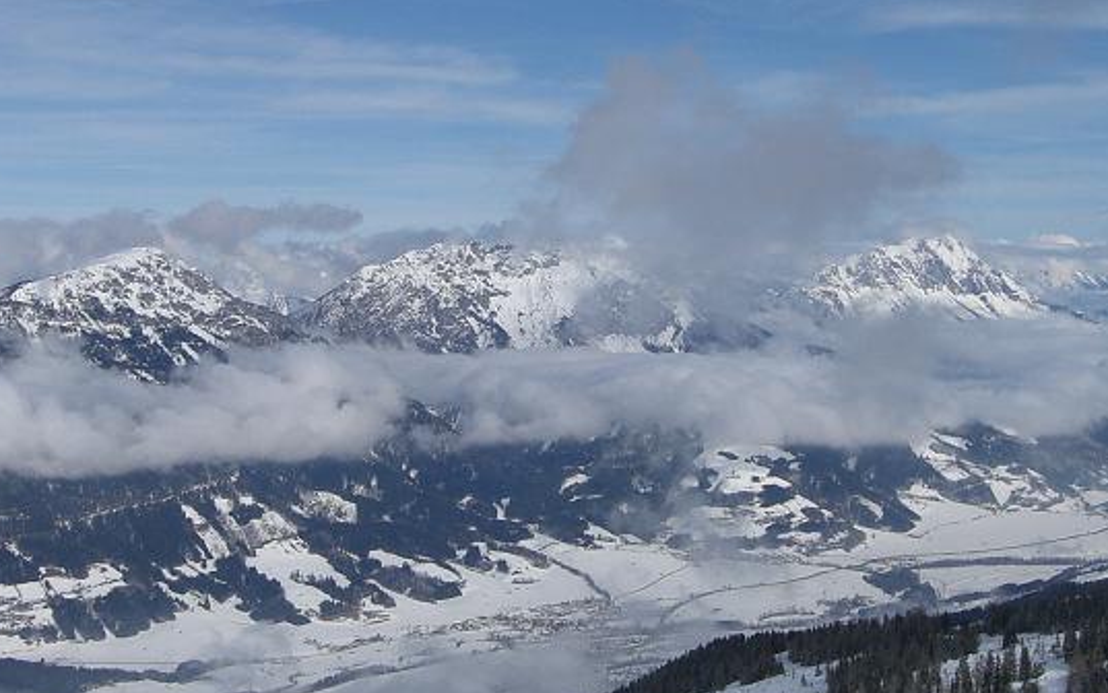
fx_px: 1812
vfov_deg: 21.7
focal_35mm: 60
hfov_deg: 34.0
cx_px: 528
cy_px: 344
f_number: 4.4
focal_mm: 6.3
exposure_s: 1/1600
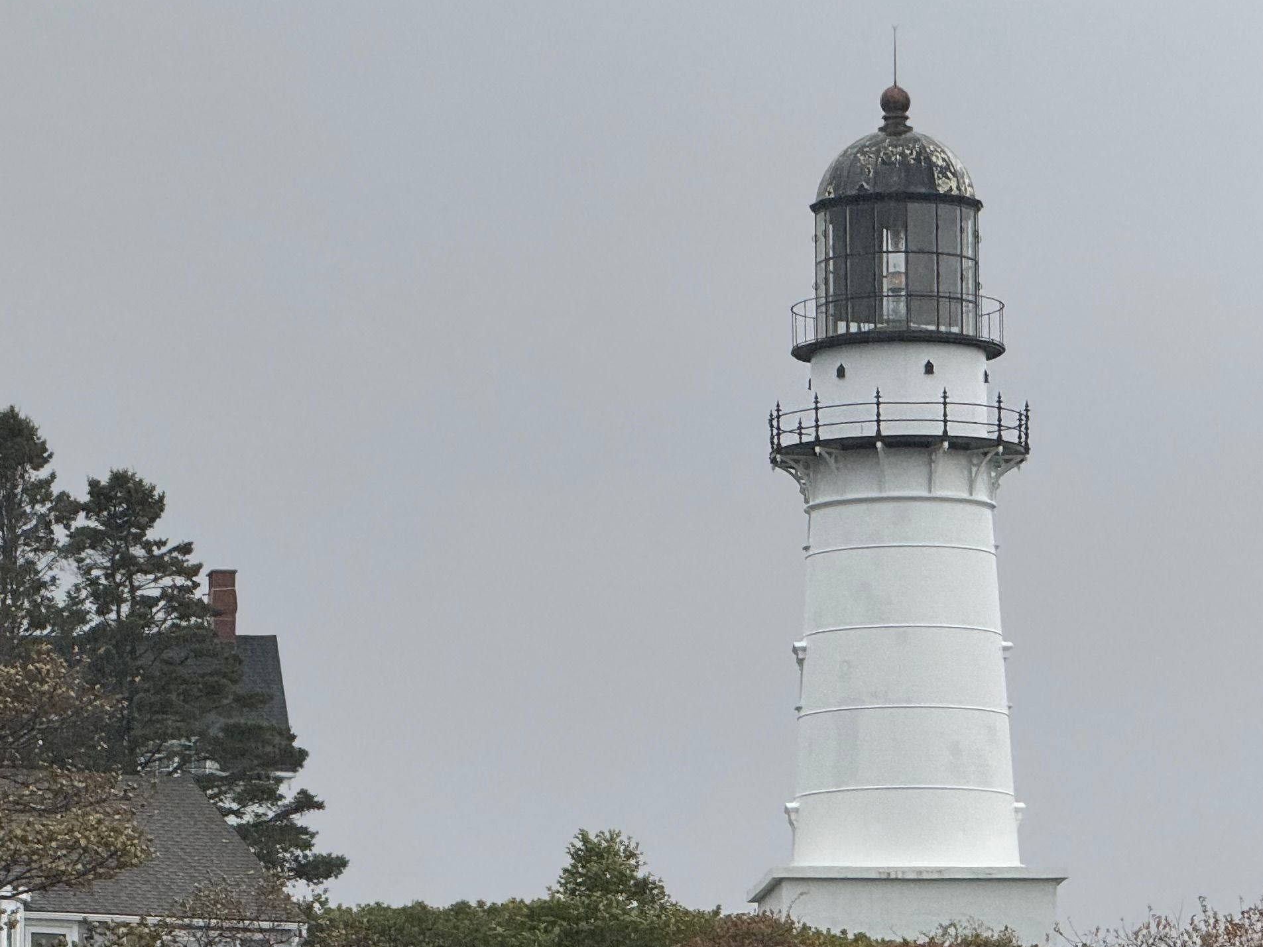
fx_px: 9268
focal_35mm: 254
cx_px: 286
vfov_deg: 5.9
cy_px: 522
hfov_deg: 7.8
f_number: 2.8
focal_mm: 15.66
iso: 50
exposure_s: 1/173
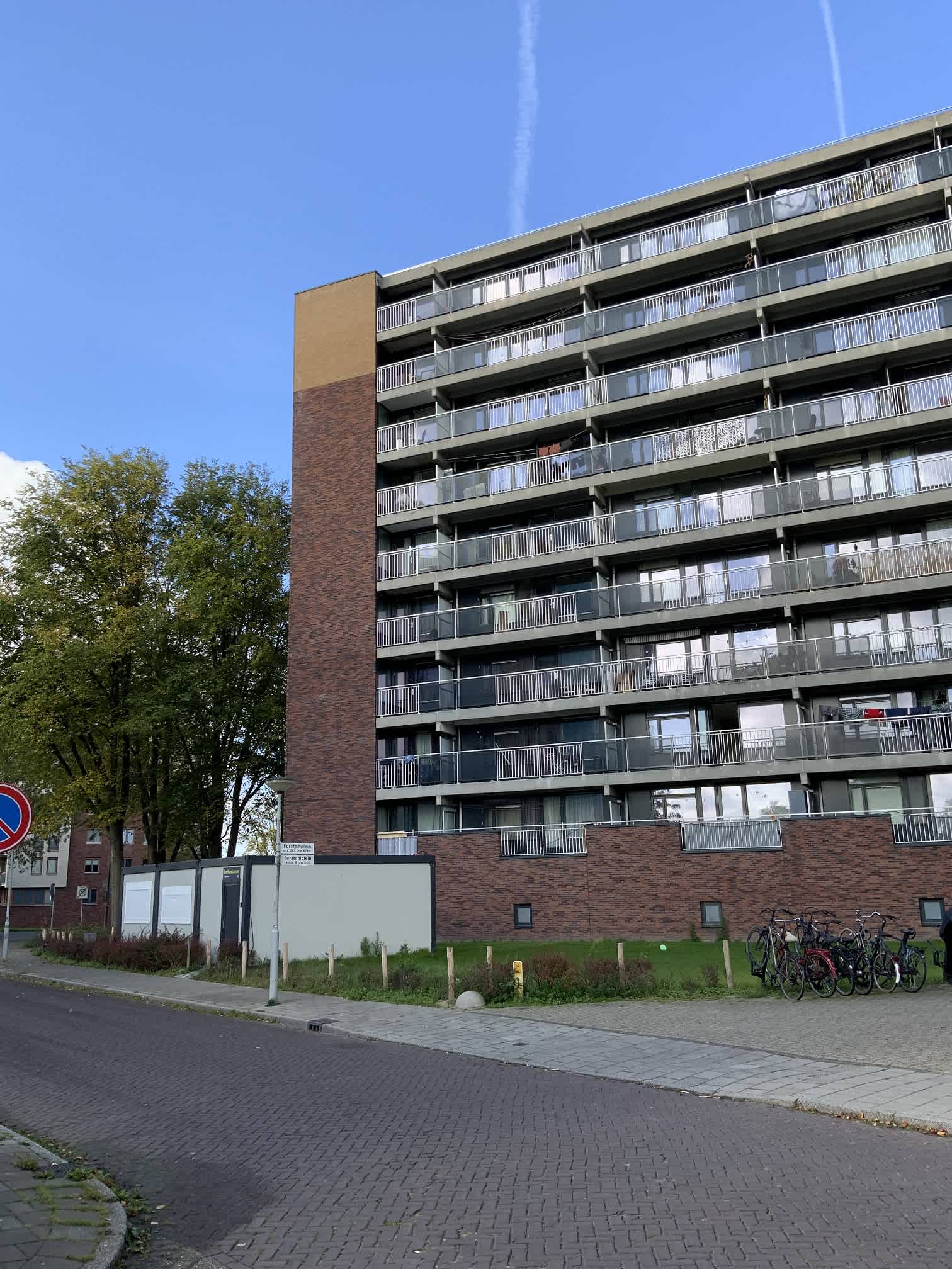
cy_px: 634
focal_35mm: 29
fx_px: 1063
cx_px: 476
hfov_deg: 48.2
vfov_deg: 61.7
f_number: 1.8
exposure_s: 1/568
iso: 16
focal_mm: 3
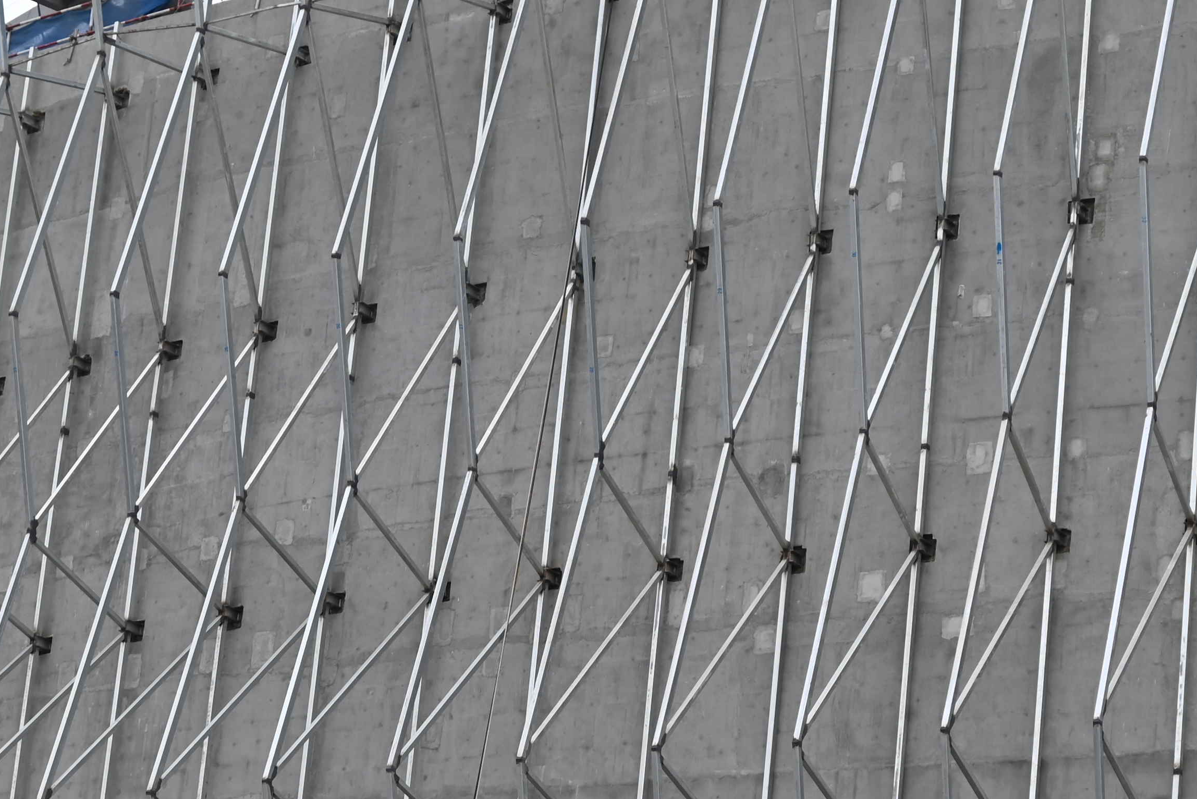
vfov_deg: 10.4
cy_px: 726
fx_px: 4357
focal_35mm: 131
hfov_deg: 15.6
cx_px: 746
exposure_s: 1/250
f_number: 6.3
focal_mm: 50
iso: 160
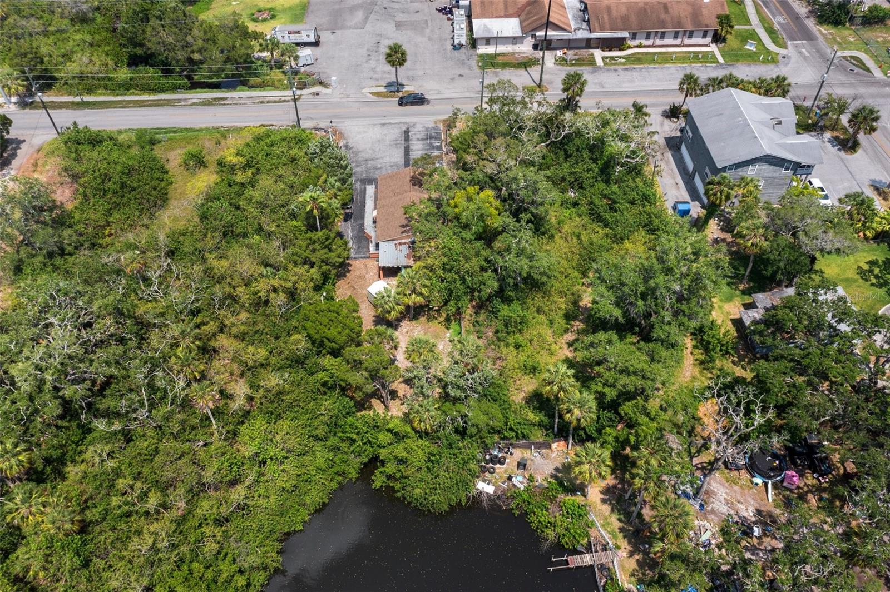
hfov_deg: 65.5
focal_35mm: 28
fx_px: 692
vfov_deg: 46.4
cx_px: 445
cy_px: 296
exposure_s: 1/320
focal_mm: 10.26
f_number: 5.6
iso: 100
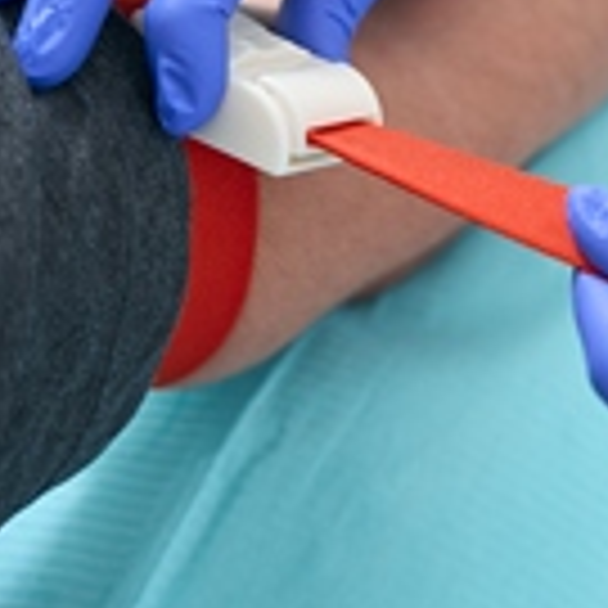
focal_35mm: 98
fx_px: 1947
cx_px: 662
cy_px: 97
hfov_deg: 17.2
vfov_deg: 17.6
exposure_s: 1/250
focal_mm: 38
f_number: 2.8
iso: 100
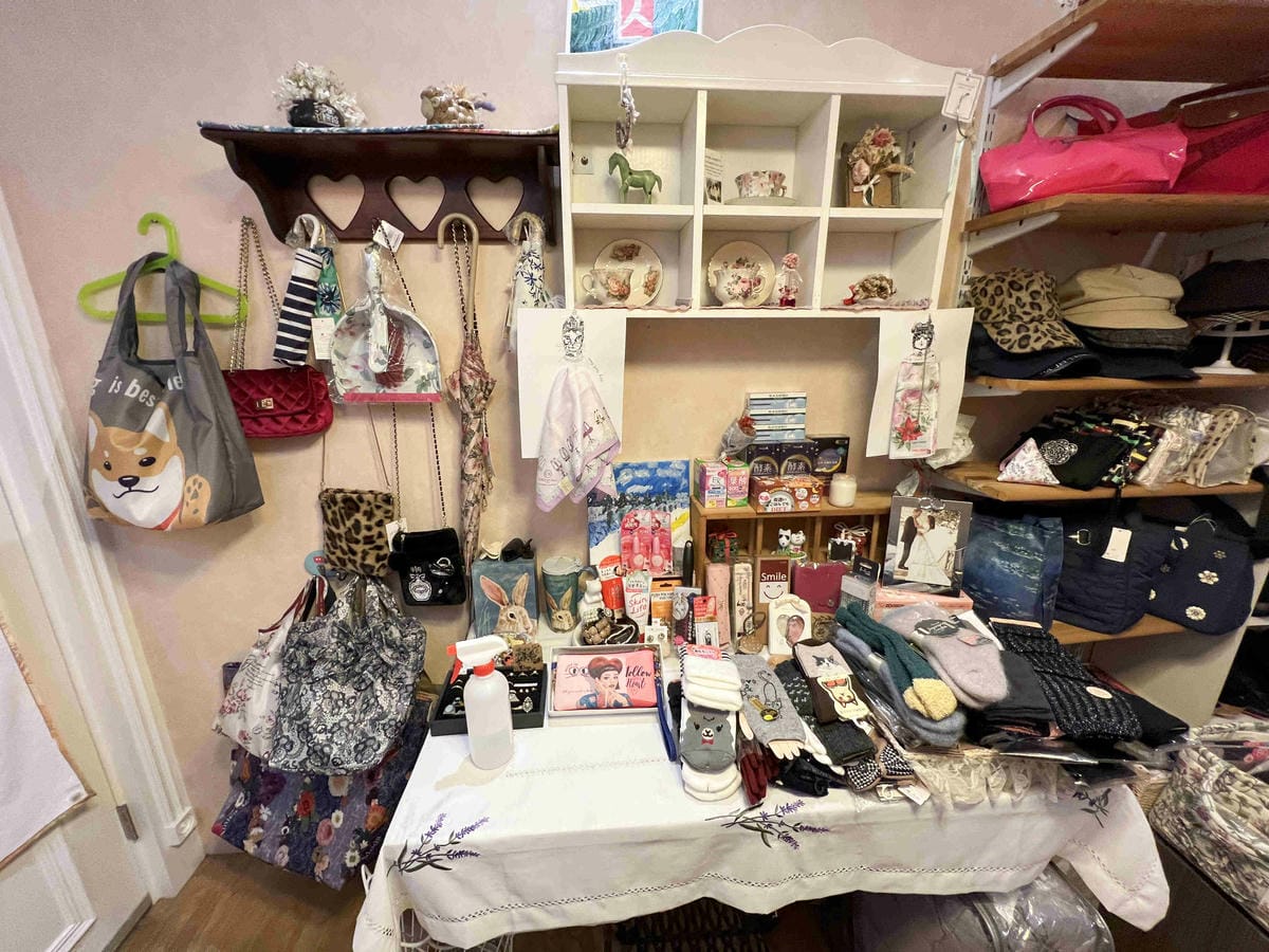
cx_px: 634
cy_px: 476
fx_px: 477
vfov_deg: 89.9
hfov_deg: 106.2
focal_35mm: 13
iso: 200
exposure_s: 1/60
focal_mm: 1.57
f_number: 1.8
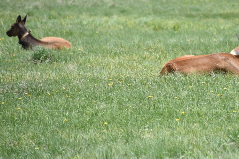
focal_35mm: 514
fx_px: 3412
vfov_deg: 2.7
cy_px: 57
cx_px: 170
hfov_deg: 4.0
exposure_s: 1/640
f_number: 5.6
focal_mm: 300
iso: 220
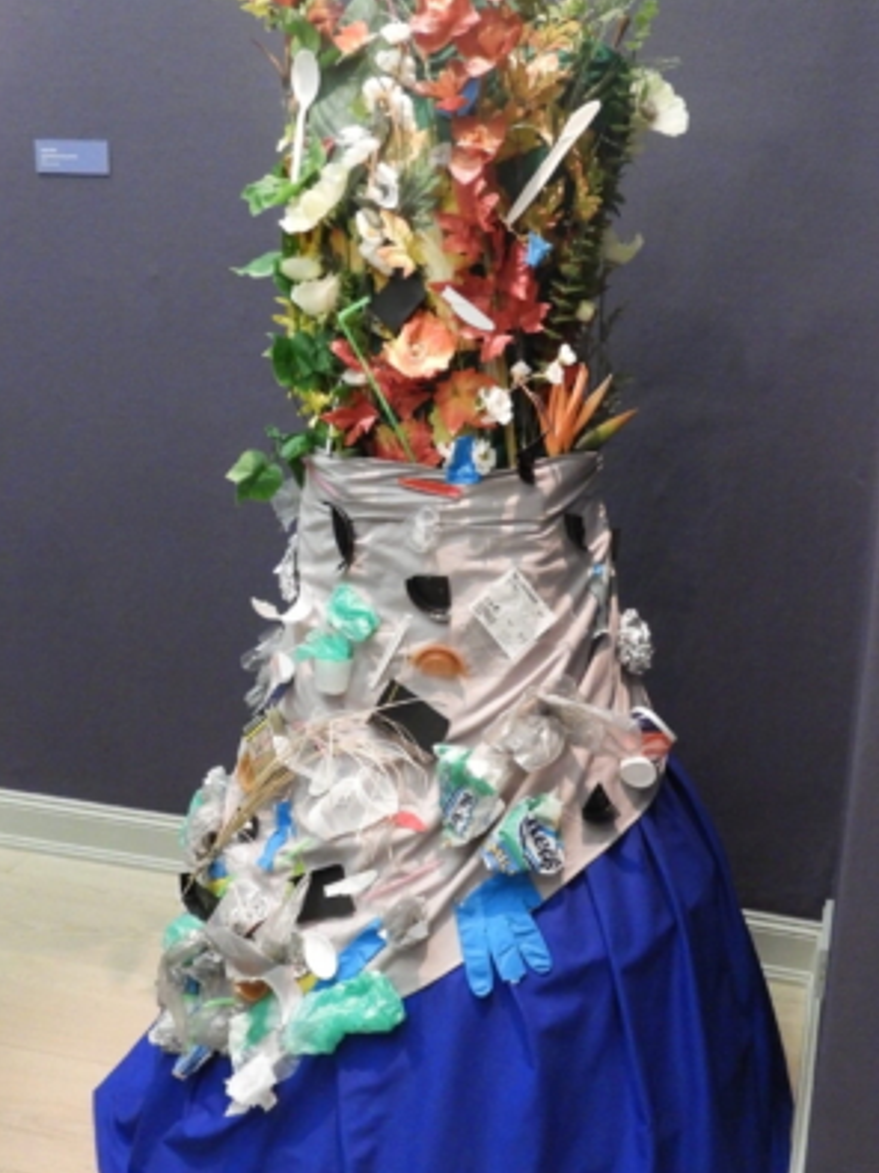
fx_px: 1389
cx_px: 518
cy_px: 615
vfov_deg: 45.8
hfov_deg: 35.0
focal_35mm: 41
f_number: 3.5
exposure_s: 1/10
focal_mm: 5.4
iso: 1100
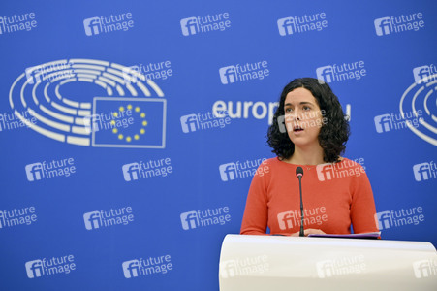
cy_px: 146
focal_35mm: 122
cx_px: 218
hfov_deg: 16.8
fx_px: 1480
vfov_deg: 11.2
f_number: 2.8
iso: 640
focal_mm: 122
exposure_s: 1/160
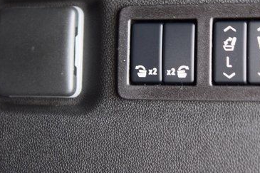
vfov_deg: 11.3
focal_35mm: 121
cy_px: 30
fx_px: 873
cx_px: 165
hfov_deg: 16.9
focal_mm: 46
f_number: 2.8
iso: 1600
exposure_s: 1/2
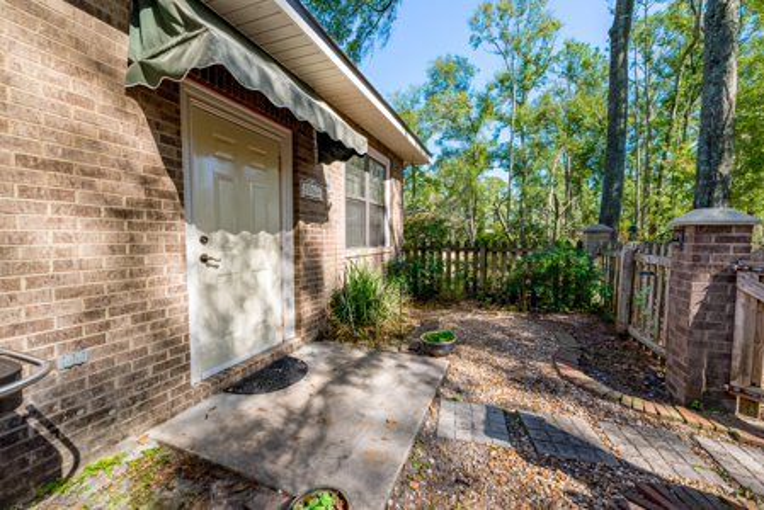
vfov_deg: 81.3
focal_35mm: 14
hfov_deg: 104.2
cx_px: 382
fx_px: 297
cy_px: 255
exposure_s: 1/2500
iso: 400
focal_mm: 14
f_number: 8
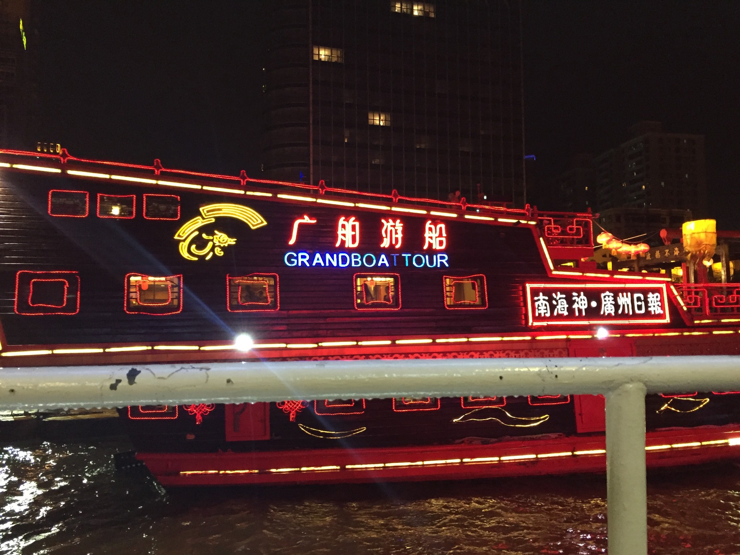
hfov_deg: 61.7
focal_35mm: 29
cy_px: 278
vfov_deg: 48.2
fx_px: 620
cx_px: 370
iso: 250
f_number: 2.2
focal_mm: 4.15
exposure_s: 1/25
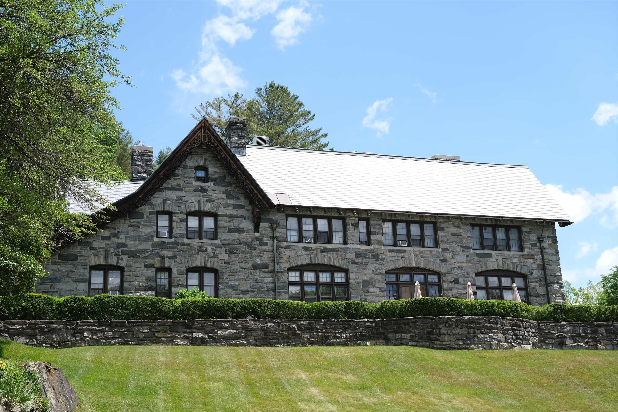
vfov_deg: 30.5
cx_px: 309
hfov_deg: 44.5
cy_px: 206
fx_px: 755
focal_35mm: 44
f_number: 5.6
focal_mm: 29.2
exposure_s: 1/340
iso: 160
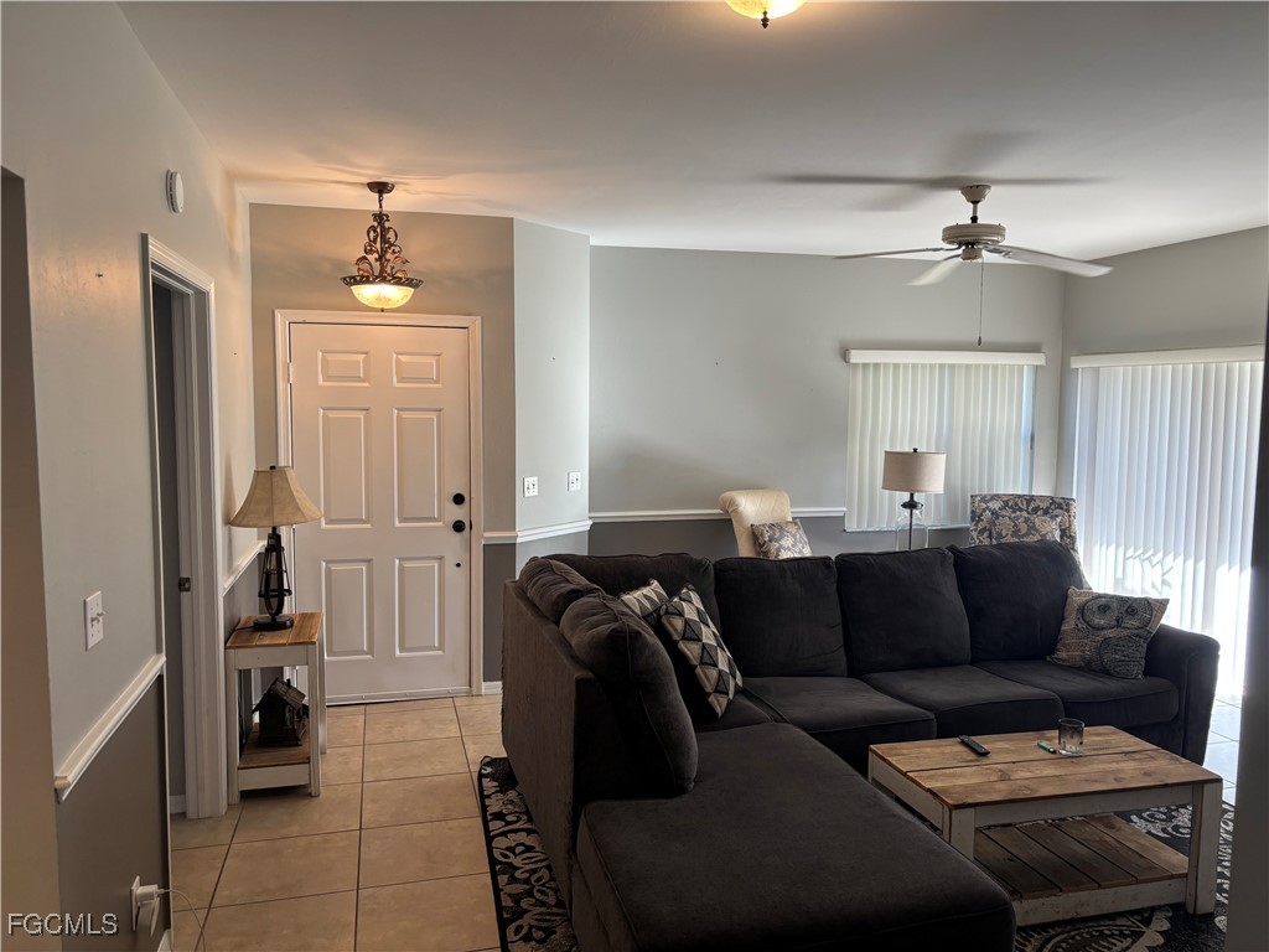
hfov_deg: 67.3
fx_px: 953
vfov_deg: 53.1
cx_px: 634
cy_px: 476
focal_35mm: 26
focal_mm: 5.96
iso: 80
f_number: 1.6
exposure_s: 1/60
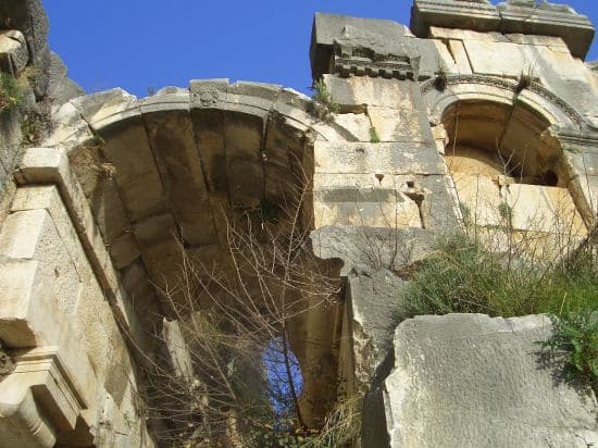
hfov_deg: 47.9
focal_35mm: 39
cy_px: 224
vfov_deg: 36.8
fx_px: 673
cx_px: 299
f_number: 4.8
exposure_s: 1/320
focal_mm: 8
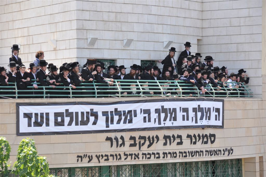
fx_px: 1052
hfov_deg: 14.4
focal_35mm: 142
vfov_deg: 9.6
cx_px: 133
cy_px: 88
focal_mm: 95
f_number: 8
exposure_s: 1/250
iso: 200
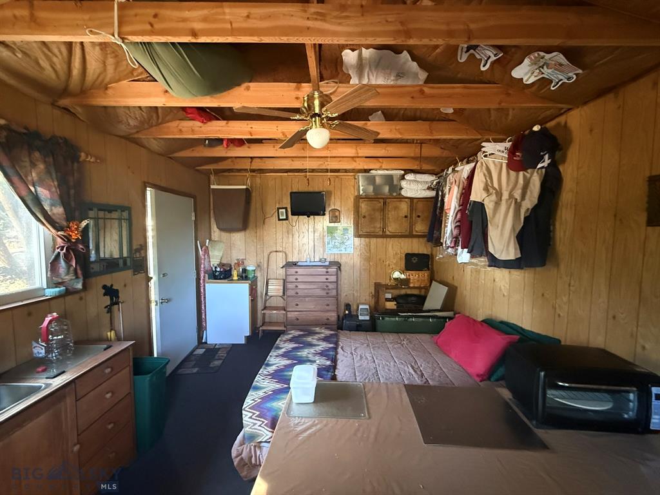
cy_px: 248
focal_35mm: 14
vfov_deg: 85.7
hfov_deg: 102.1
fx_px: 267
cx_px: 330
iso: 1600
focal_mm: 2.22
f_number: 2.2
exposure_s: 1/46
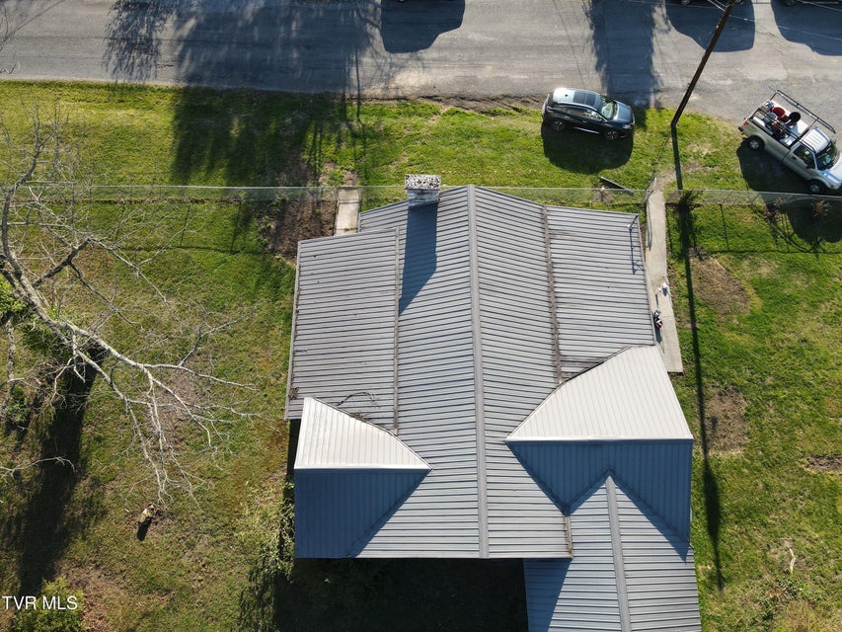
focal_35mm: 24
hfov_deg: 71.6
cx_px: 421
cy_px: 316
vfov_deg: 56.8
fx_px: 584
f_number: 2.8
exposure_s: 1/240
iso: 100
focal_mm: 4.5
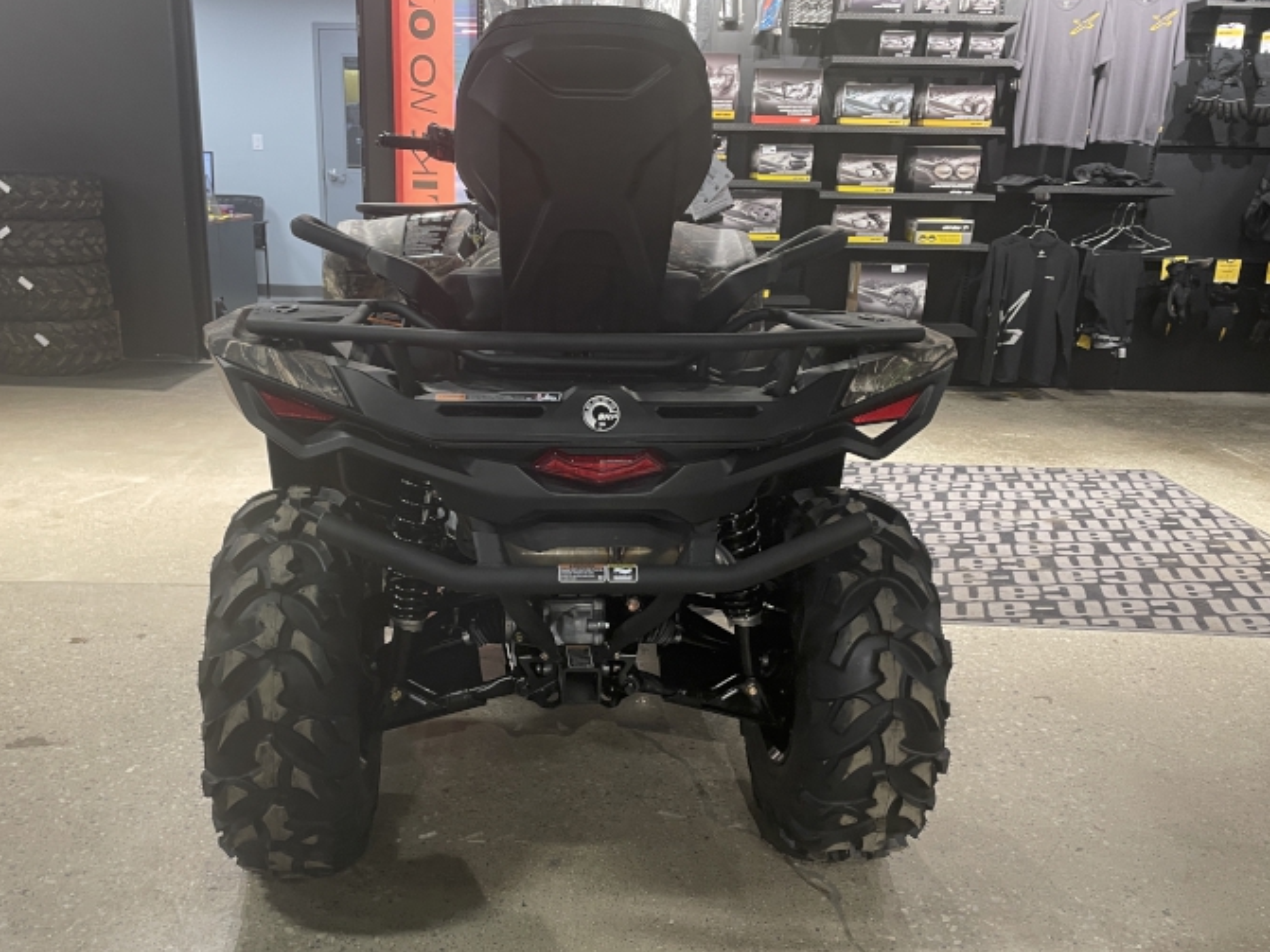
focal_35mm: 31
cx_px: 558
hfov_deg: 58.2
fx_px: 1137
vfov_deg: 45.4
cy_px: 513
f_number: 1.6
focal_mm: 4.2
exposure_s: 1/60
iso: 125
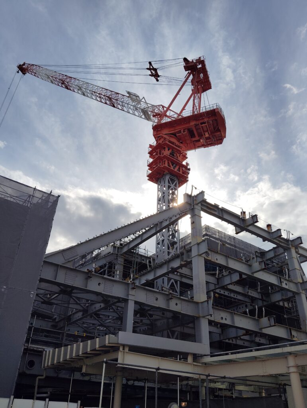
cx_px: 154
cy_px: 204
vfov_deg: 63.4
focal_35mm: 28
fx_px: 330
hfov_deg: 49.9
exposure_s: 1/2281
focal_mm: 4.22
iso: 51
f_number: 1.8
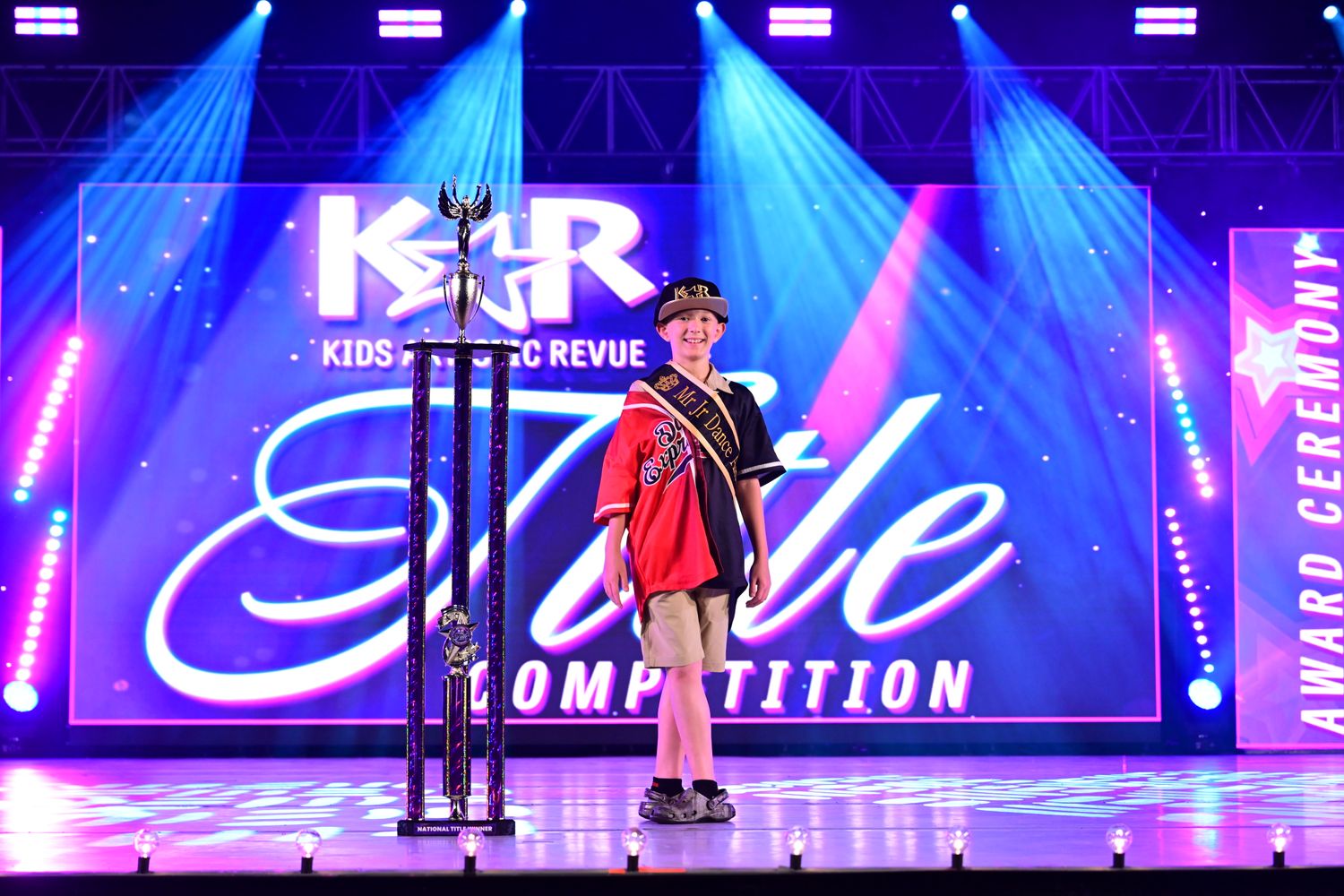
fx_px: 2613
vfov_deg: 19.5
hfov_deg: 28.8
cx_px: 672
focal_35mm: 70
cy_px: 448
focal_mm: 70
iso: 1600
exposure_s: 1/250
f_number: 4
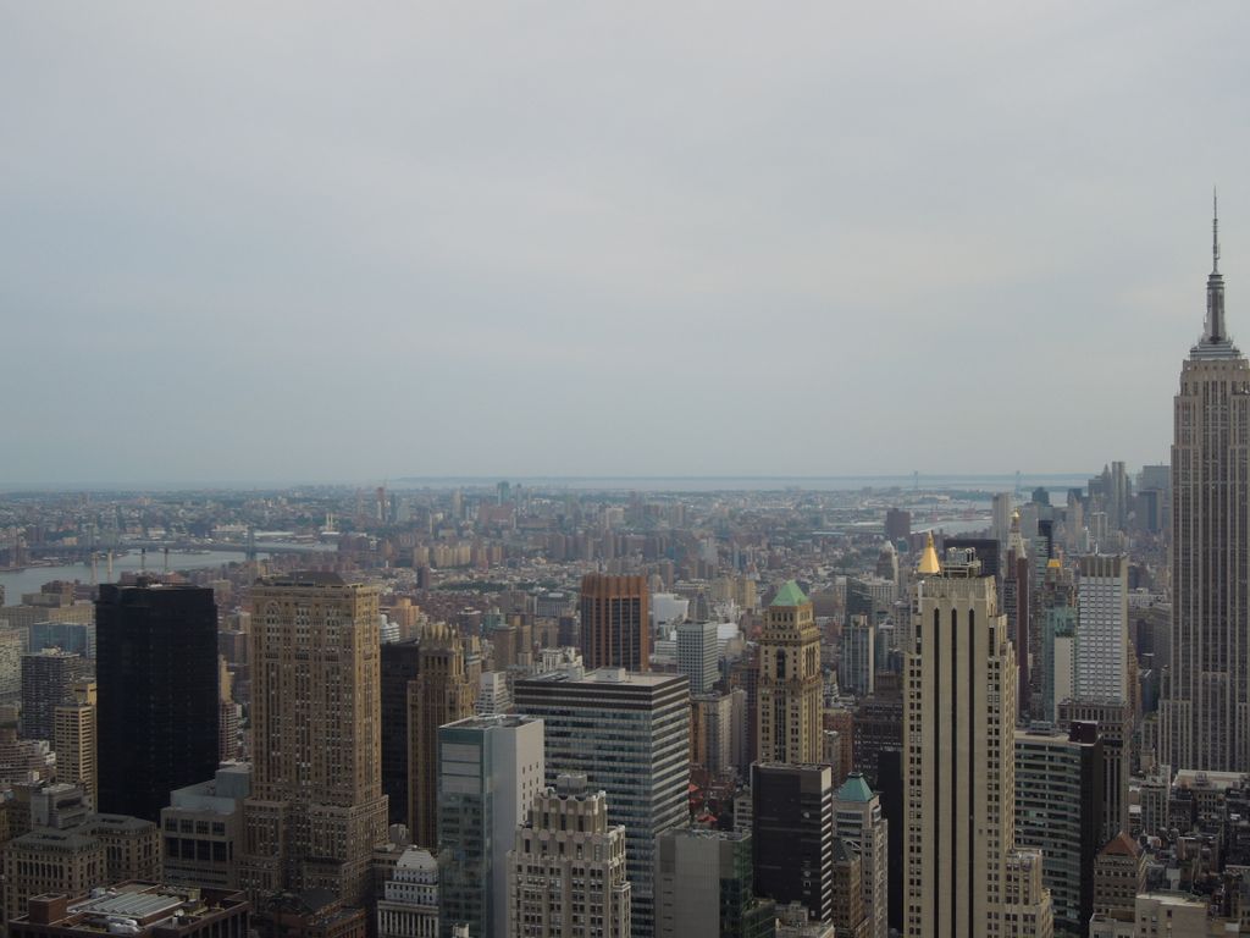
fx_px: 1733
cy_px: 469
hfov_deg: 39.7
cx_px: 625
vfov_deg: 30.3
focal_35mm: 48
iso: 100
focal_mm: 8.7
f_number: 4
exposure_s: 1/400
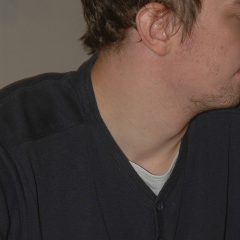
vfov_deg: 10.8
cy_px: 198
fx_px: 1264
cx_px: 162
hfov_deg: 10.8
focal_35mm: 161
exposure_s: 1/60
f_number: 5.6
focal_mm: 45
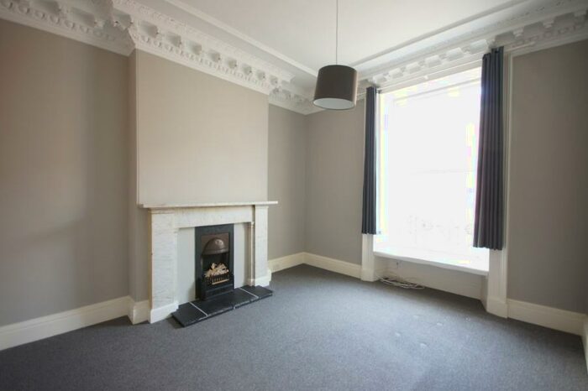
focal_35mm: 15
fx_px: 245
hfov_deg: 100.4
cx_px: 294
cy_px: 196
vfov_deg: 77.3
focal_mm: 10
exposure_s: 1/10
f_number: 4
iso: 200
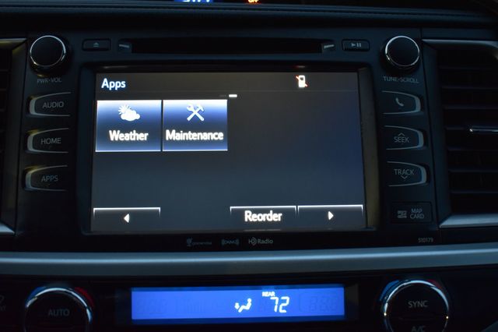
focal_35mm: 39
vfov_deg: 34.2
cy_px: 166
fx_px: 539
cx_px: 249
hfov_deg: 49.6
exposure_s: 1/15
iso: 1600
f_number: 4.5
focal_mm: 26
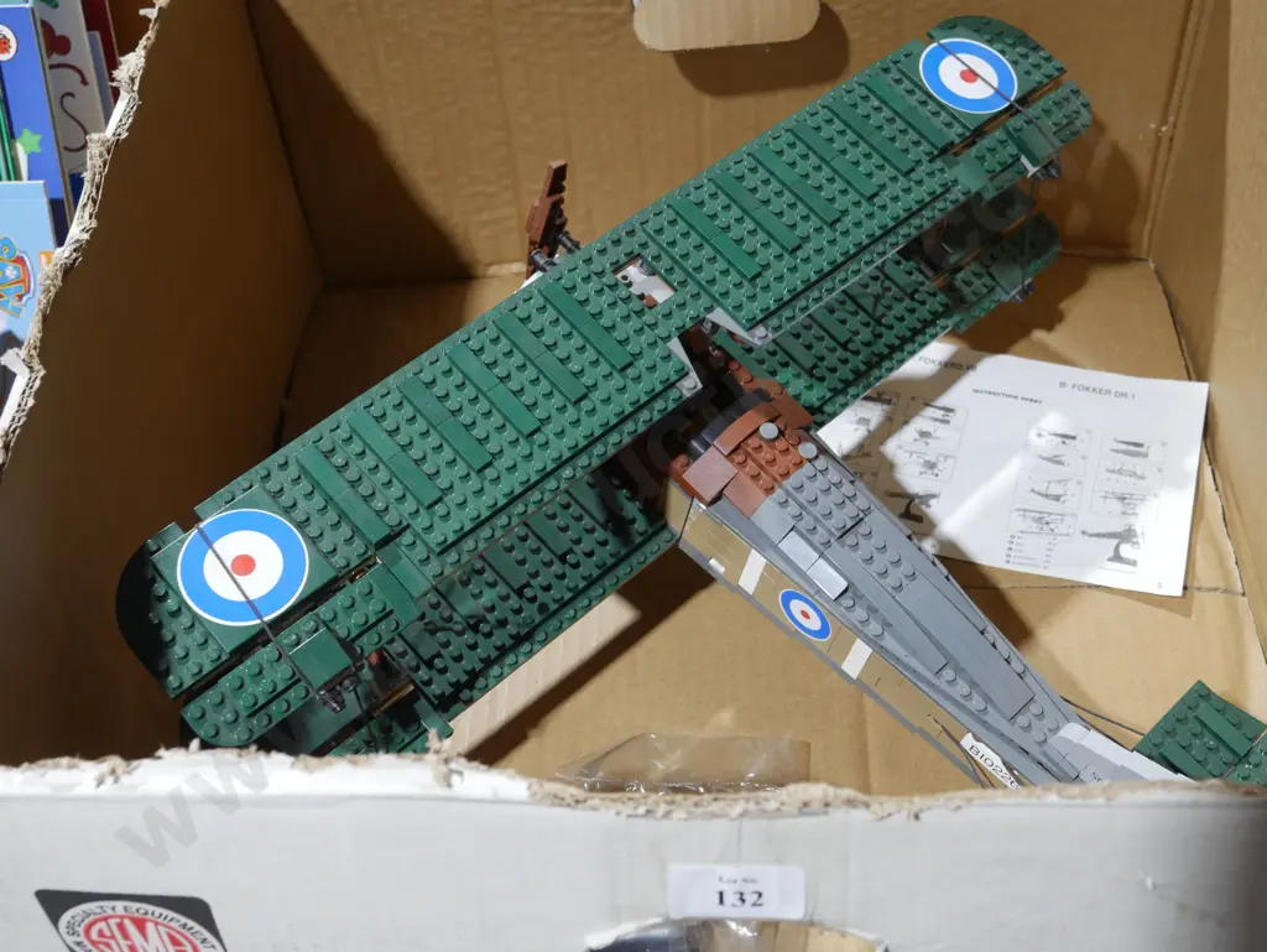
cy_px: 476
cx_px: 634
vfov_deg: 32.9
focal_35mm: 44
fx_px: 1611
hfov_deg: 42.9
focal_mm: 22
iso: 800
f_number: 5
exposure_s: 1/60
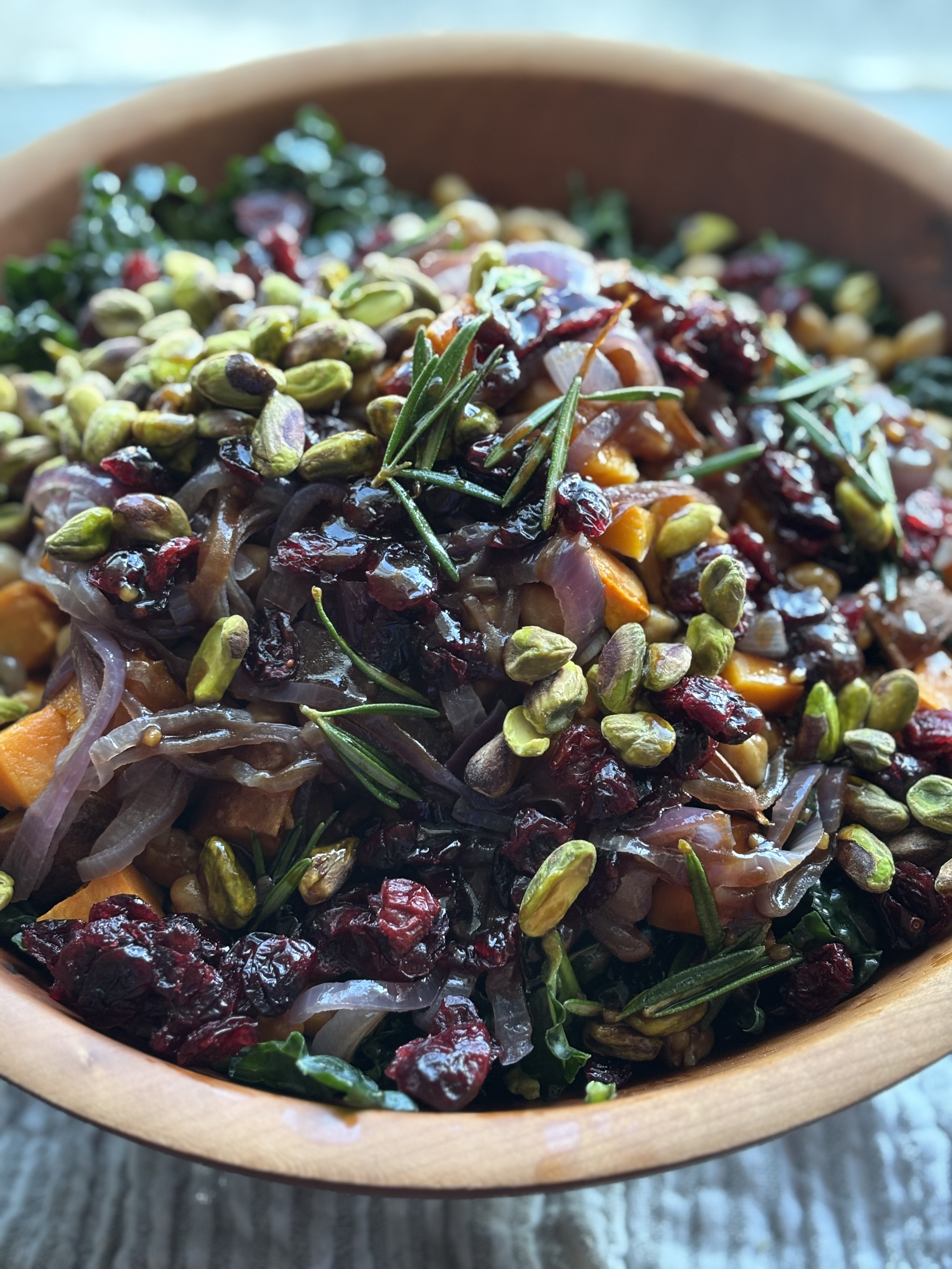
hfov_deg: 28.0
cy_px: 634
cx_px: 476
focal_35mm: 52
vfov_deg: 36.8
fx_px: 1907
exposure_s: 1/56
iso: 160
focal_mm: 5.96
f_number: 1.6
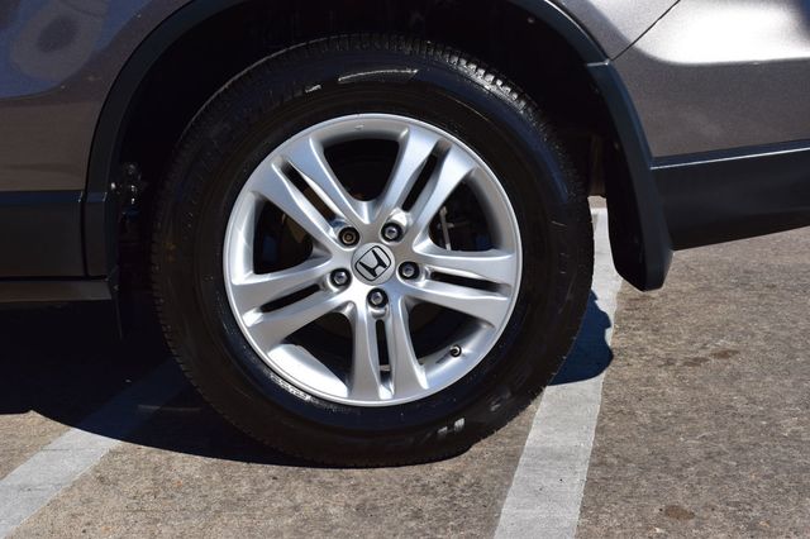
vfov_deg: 29.8
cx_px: 405
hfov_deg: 43.6
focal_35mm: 45
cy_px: 270
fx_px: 1012
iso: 220
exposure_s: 1/500
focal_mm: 30
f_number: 11
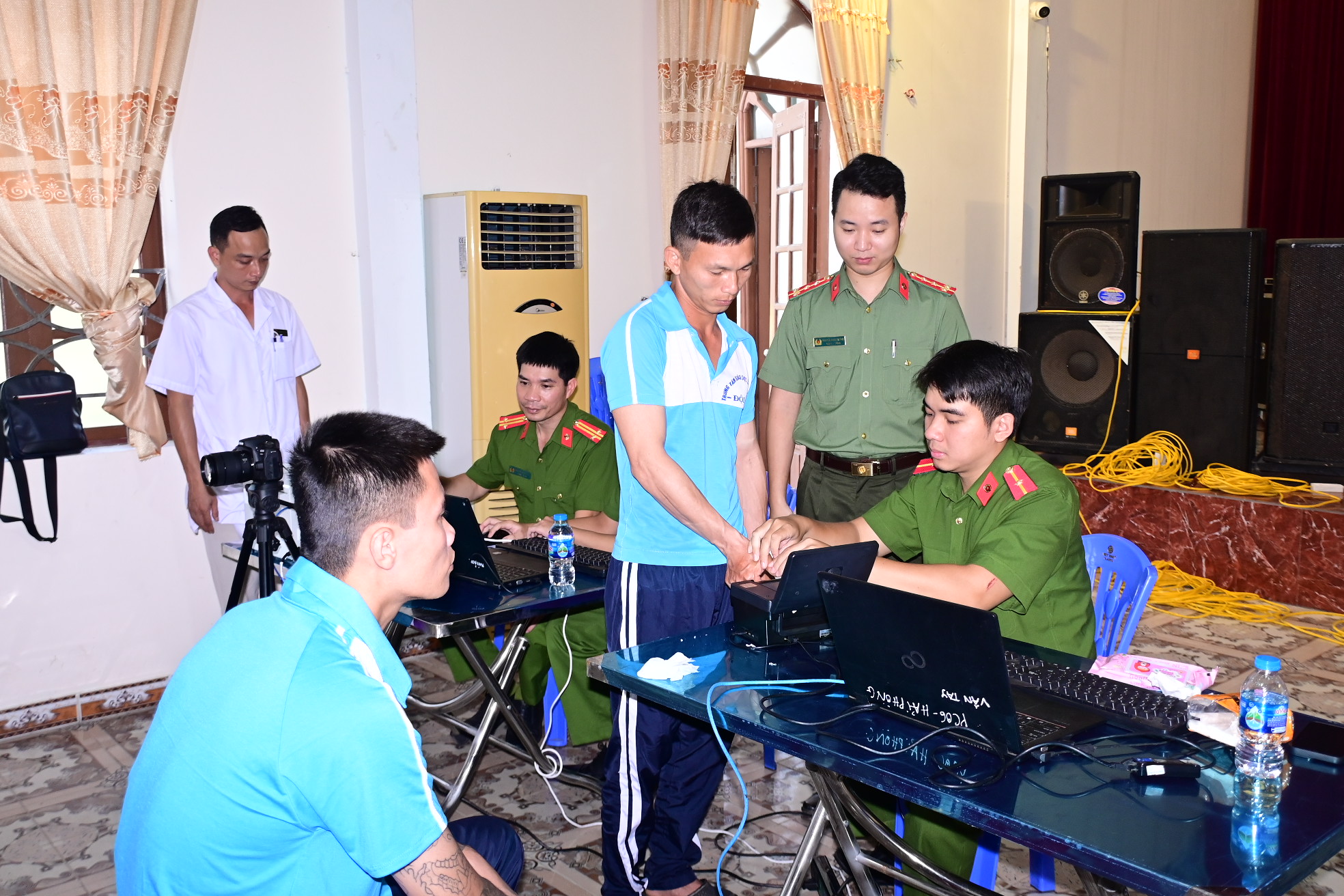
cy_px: 448
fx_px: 1232
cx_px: 672
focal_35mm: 33
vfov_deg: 40.0
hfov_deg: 57.2
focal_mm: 22
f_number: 3.5
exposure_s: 1/200
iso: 640
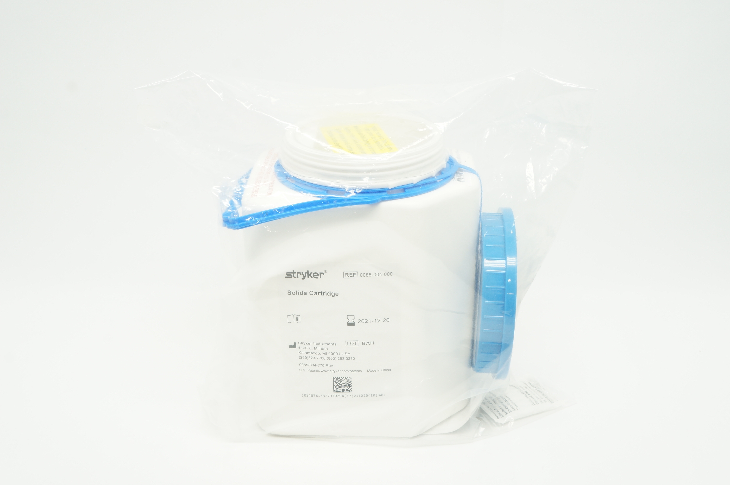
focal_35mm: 45
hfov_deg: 43.6
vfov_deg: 29.8
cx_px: 365
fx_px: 912
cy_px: 242
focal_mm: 30
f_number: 10
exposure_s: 1/15
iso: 400
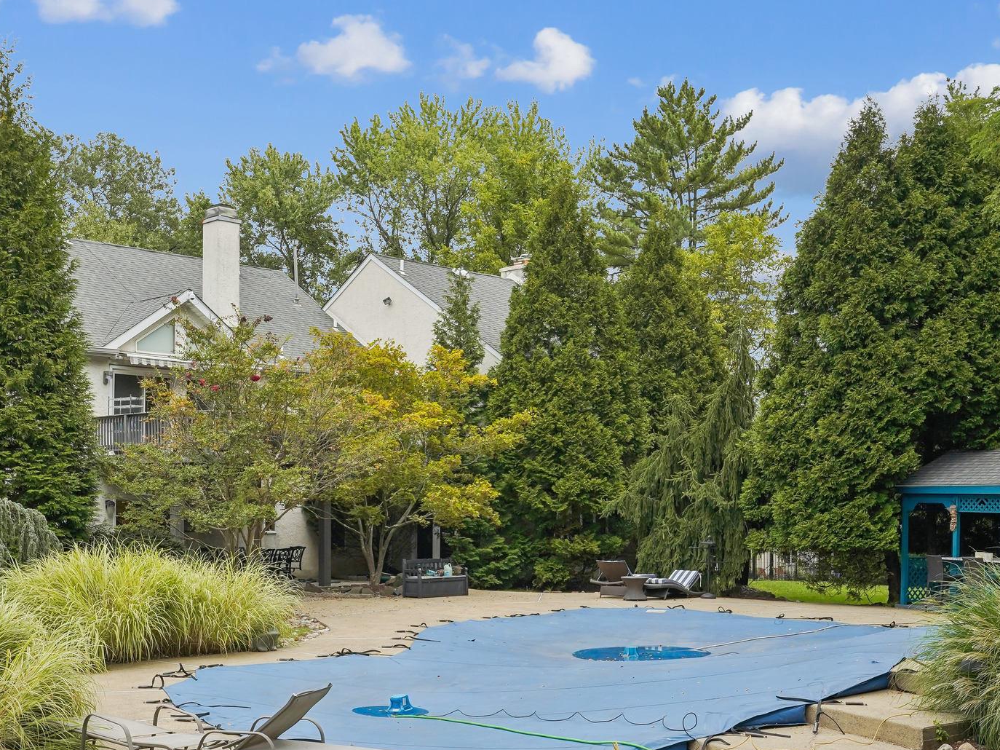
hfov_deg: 43.8
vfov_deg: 33.4
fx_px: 1242
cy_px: 485
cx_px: 449
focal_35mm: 43
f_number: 11
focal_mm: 30
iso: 640
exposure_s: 1/320
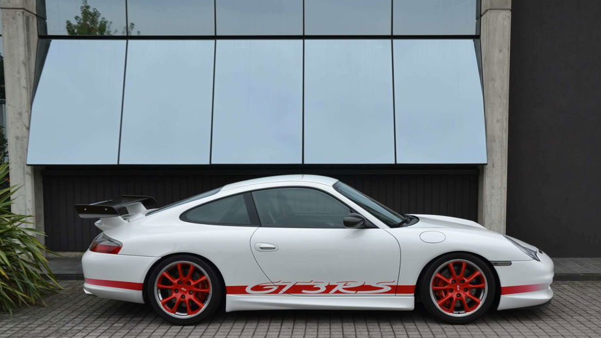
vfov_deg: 27.2
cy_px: 221
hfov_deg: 46.8
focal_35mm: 44
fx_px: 694
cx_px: 324
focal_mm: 25
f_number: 7.1
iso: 100
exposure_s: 1/200
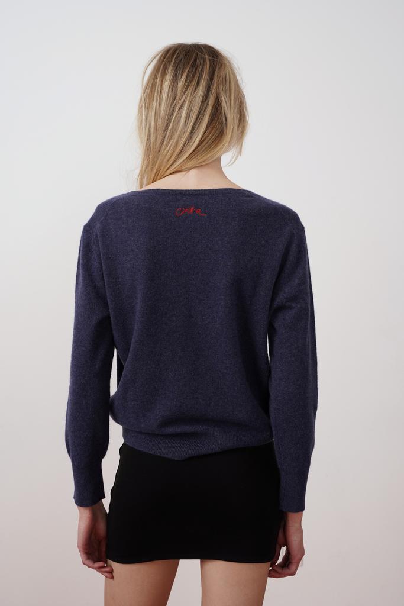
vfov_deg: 40.3
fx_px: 824
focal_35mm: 49
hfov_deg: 27.5
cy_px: 303
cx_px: 202
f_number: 7.1
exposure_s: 1/125
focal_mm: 49
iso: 250
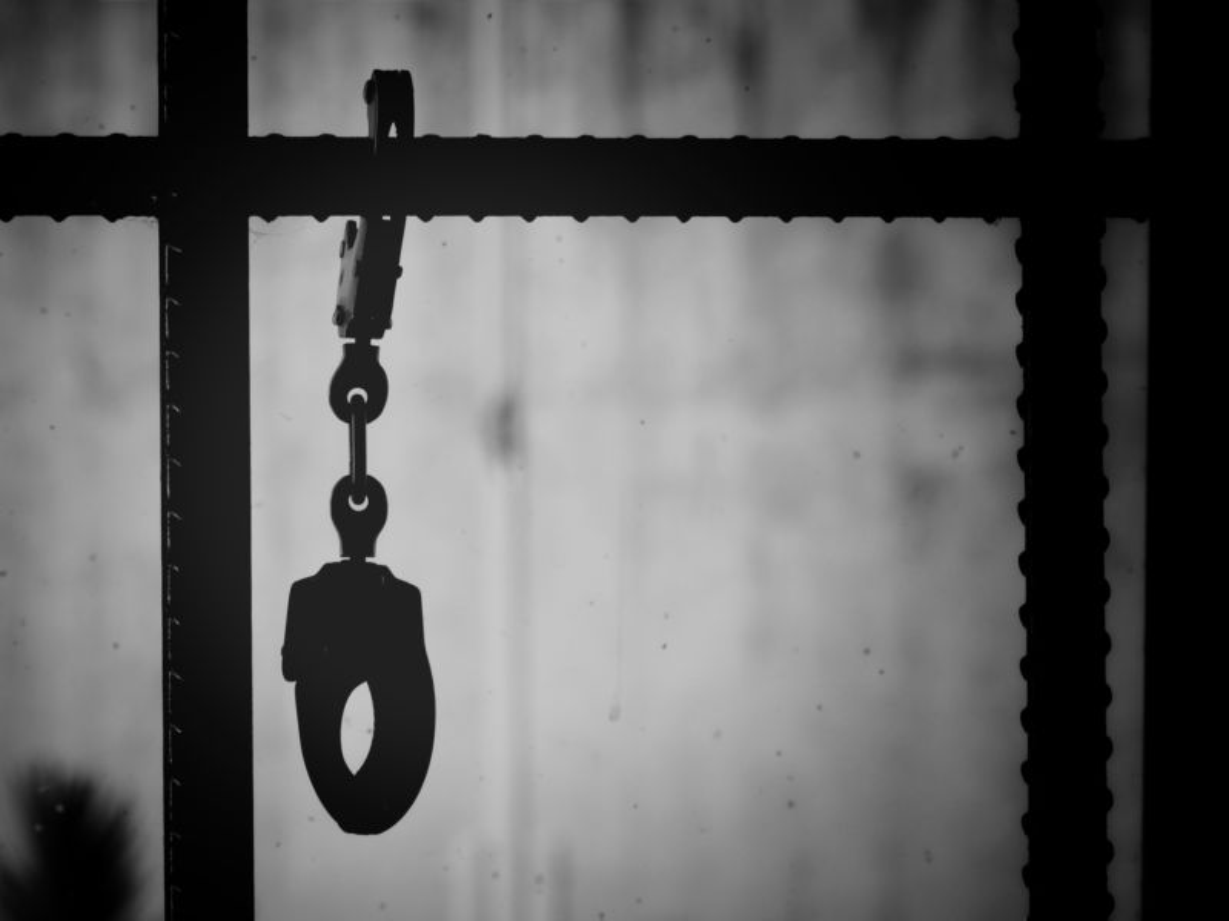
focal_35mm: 271
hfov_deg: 7.3
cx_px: 614
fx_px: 9622
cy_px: 460
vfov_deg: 5.5
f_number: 6.3
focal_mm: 48.4
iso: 125
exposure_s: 1/200
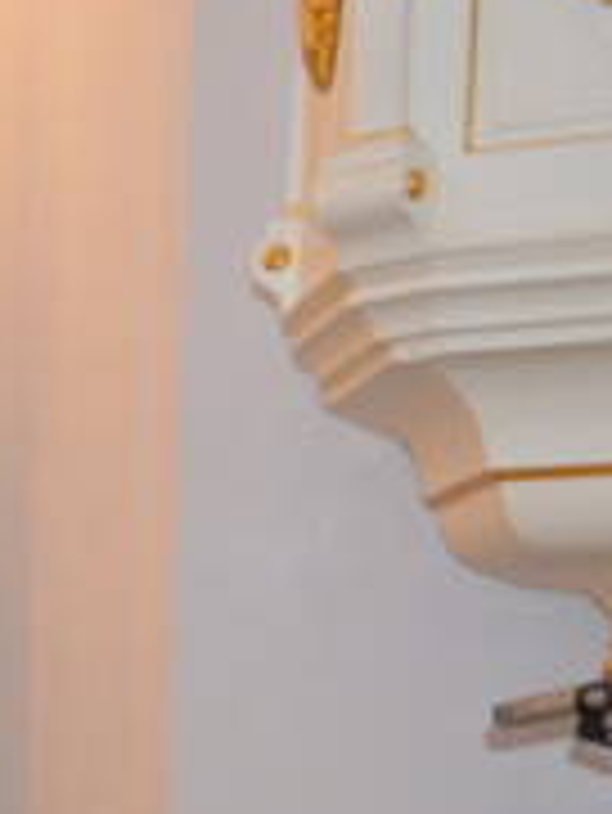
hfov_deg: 8.5
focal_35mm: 153
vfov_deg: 12.4
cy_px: 1102
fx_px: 3602
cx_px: -1030
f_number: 3.8
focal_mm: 24
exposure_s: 1/60
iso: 640
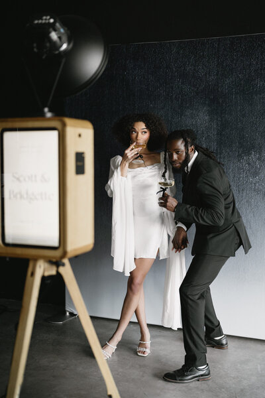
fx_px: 552
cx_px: 132
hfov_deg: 27.0
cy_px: 199
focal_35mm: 50
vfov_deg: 39.6
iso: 640
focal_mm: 50
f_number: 1.4
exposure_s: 1/250
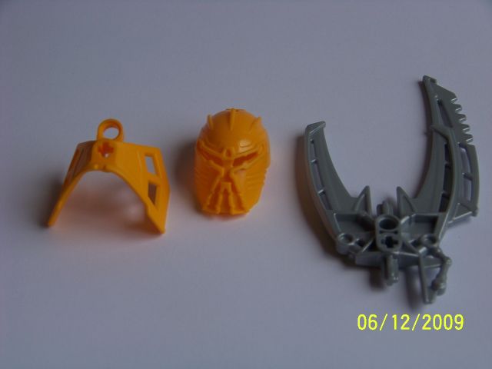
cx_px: 246
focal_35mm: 78
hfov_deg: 25.0
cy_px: 184
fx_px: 1109
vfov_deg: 18.9
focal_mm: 13.2
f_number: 3.2
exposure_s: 1/800
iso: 66
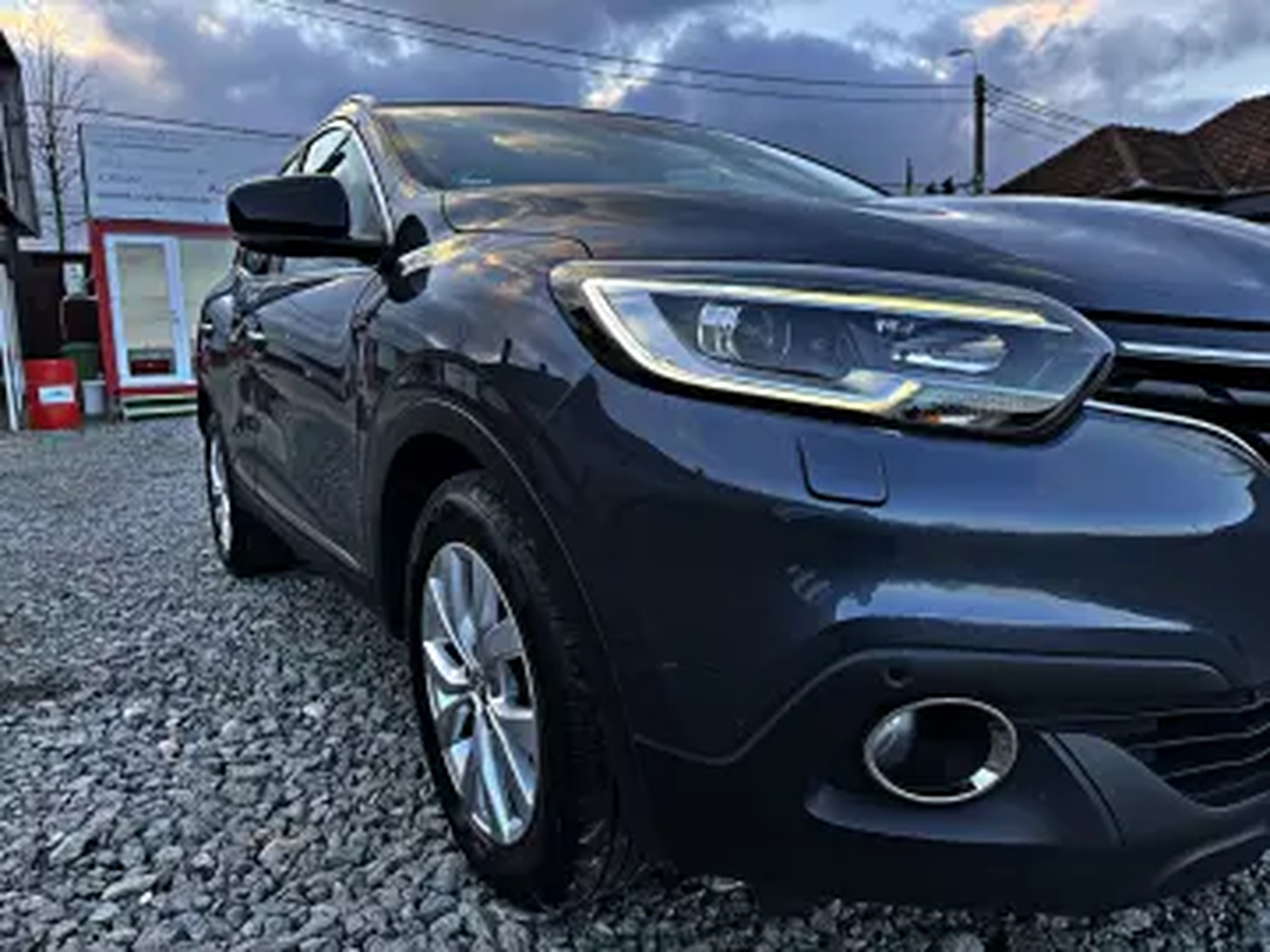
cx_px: 635
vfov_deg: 56.8
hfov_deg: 71.6
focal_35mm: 24
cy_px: 476
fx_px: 881
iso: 80
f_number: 1.78
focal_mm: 6.76
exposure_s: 1/397
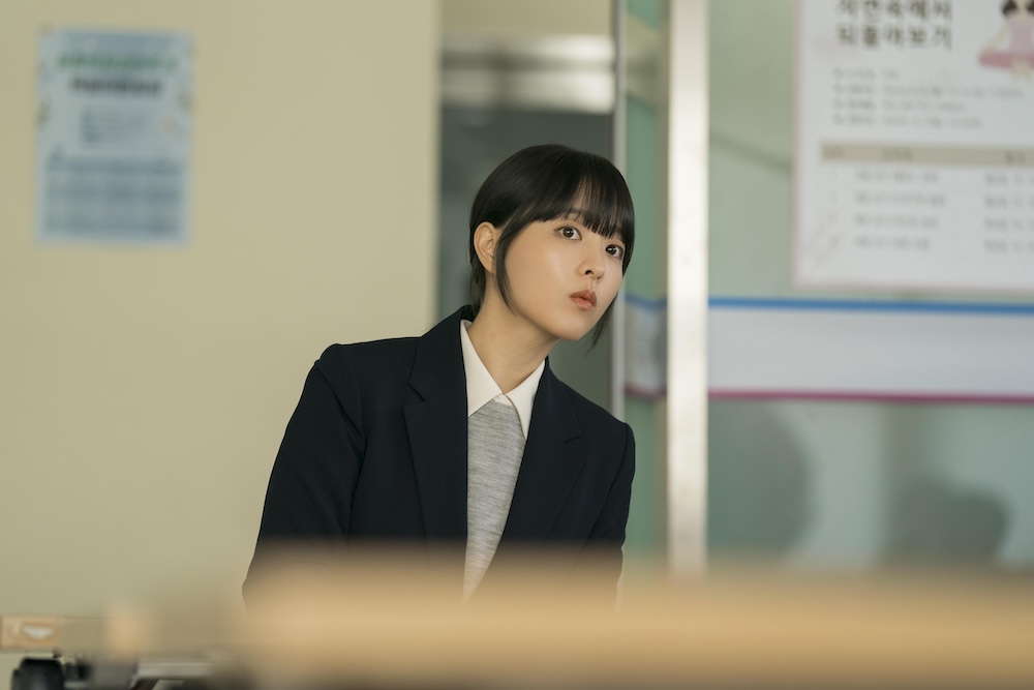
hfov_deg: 14.5
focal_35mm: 141
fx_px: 4050
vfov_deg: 9.7
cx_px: 517
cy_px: 345
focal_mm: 141
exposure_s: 1/250
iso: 500
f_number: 2.8
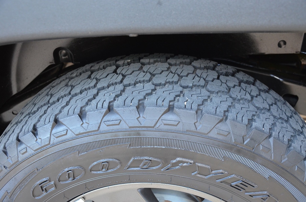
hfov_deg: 43.7
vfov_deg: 29.7
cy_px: 101
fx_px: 382
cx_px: 153
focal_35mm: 45
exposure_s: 1/60
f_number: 4.2
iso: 1400
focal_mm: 30
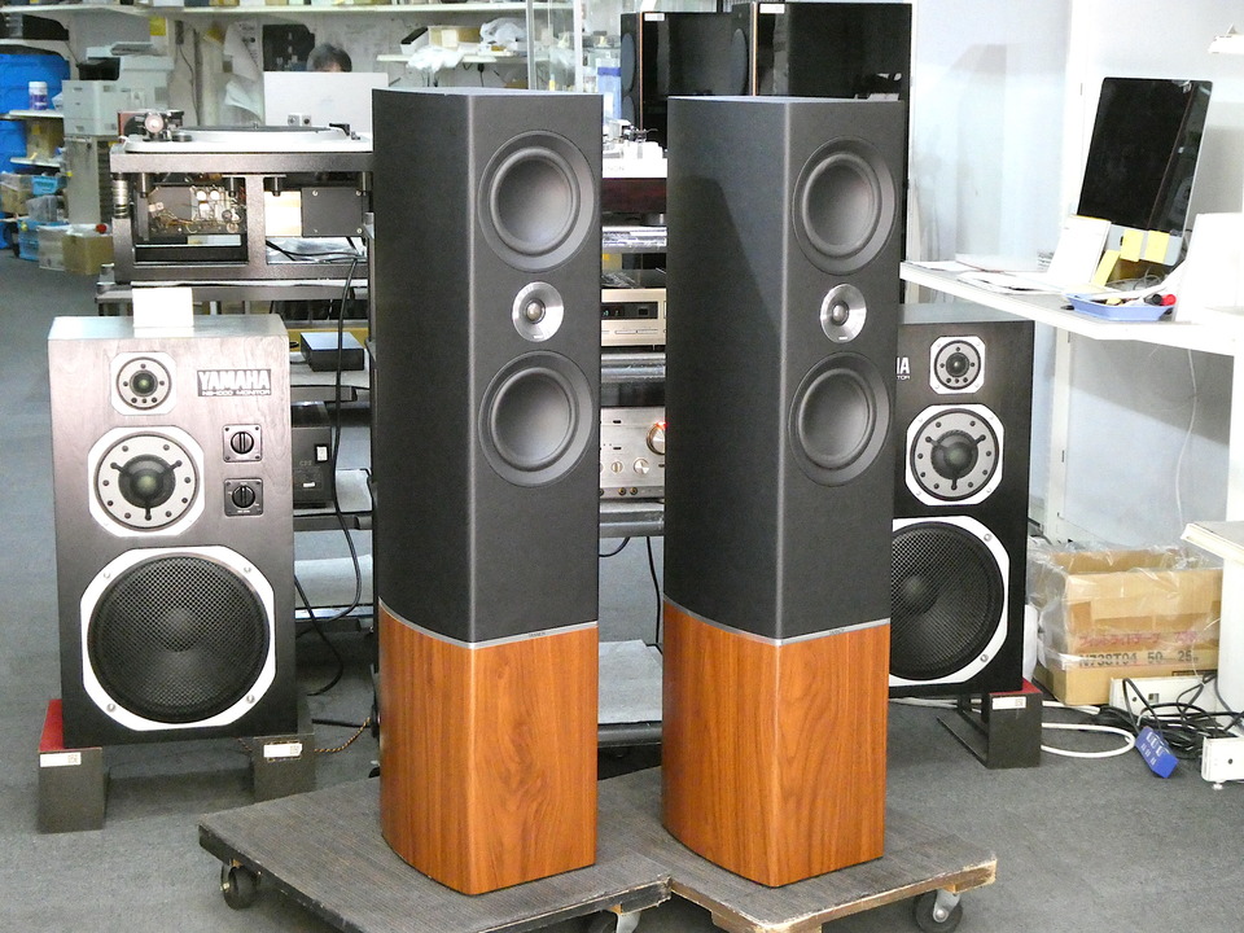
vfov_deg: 25.7
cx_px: 622
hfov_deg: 33.8
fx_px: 2048
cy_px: 466
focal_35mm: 57
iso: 1600
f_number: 4.2
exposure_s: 1/60
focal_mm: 10.3
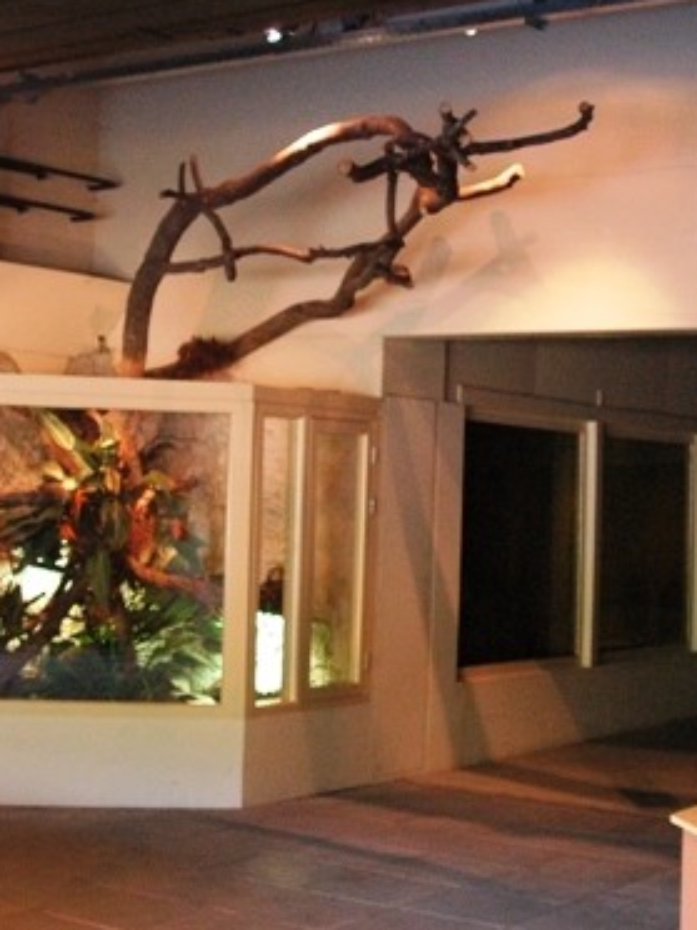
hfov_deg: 23.6
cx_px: 330
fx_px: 1665
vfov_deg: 31.2
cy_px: 462
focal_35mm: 62
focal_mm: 28
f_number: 5
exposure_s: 1/50
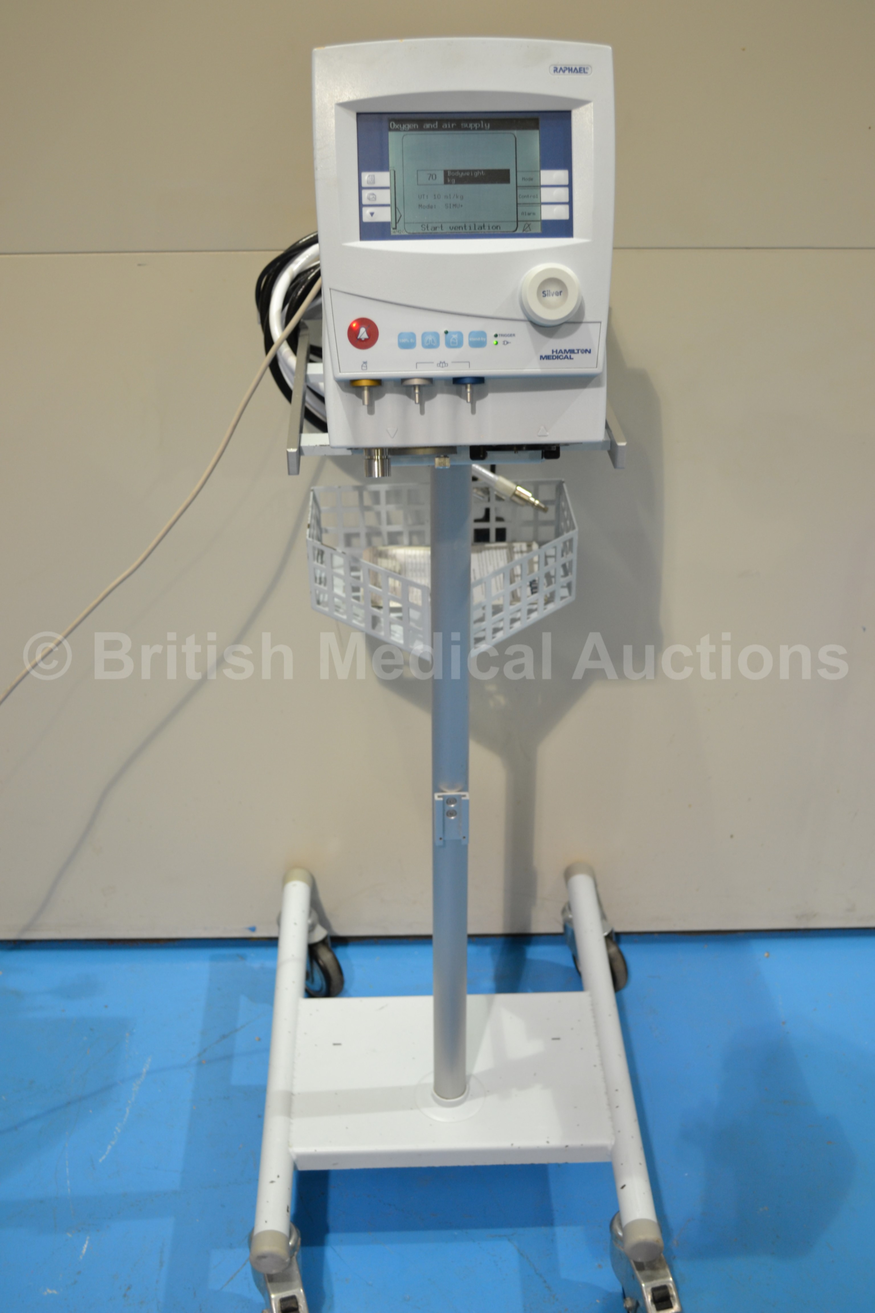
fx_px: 1422
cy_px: 656
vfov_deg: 49.6
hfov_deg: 34.2
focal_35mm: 39
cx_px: 438
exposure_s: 1/15
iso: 400
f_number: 4.2
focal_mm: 26
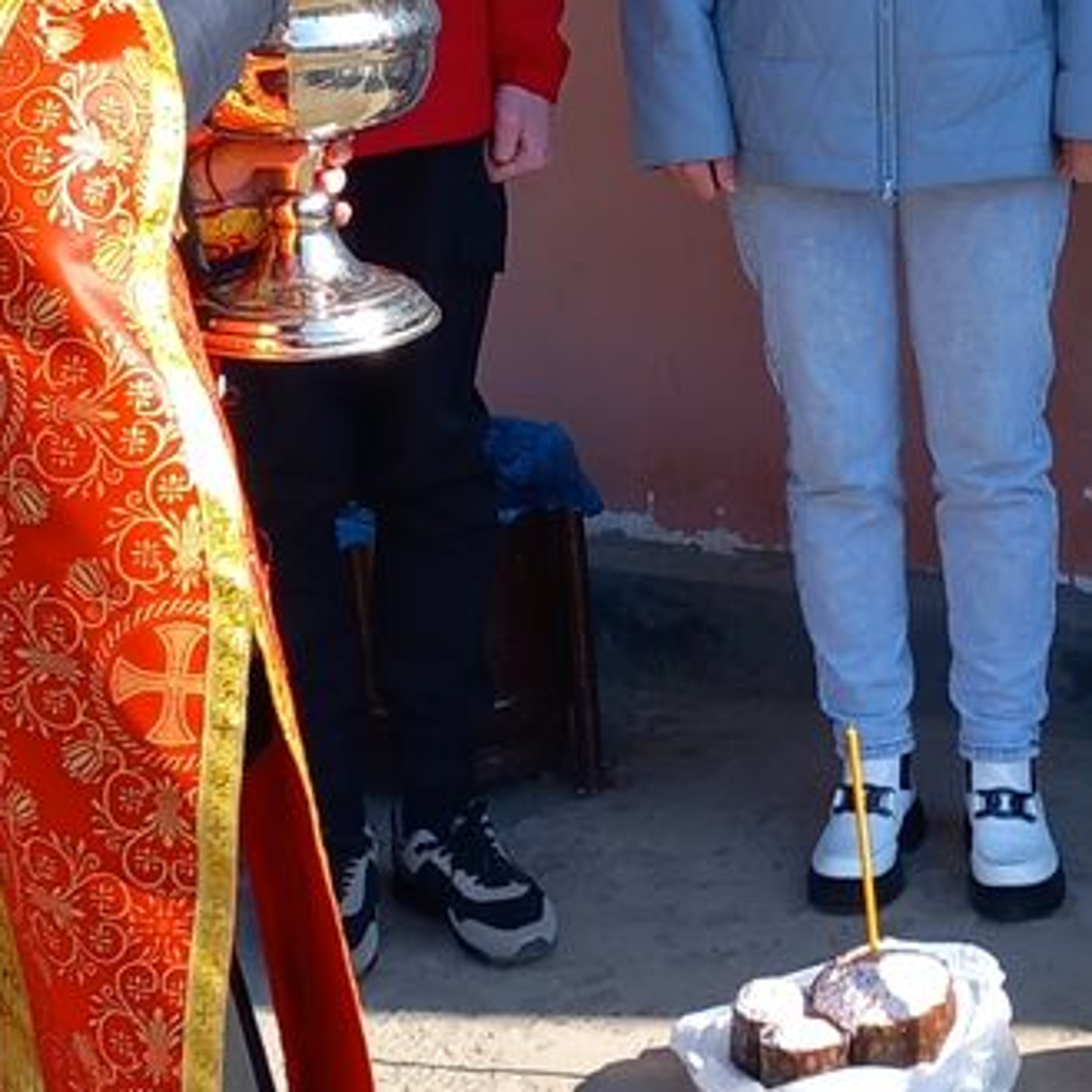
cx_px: 601
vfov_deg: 28.6
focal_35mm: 58
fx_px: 2070
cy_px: 143
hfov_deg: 29.5
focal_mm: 4
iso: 20
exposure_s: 1/235
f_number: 1.8
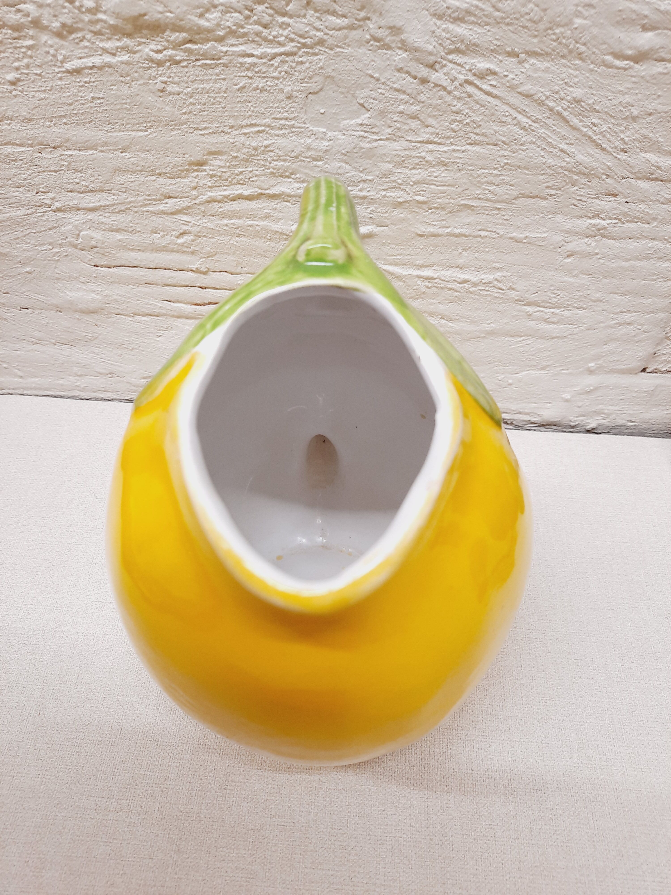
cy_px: 448
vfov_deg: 69.4
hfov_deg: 54.9
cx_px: 336
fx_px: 646
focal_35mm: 25
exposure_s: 1/50
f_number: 2
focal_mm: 4.6
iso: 40
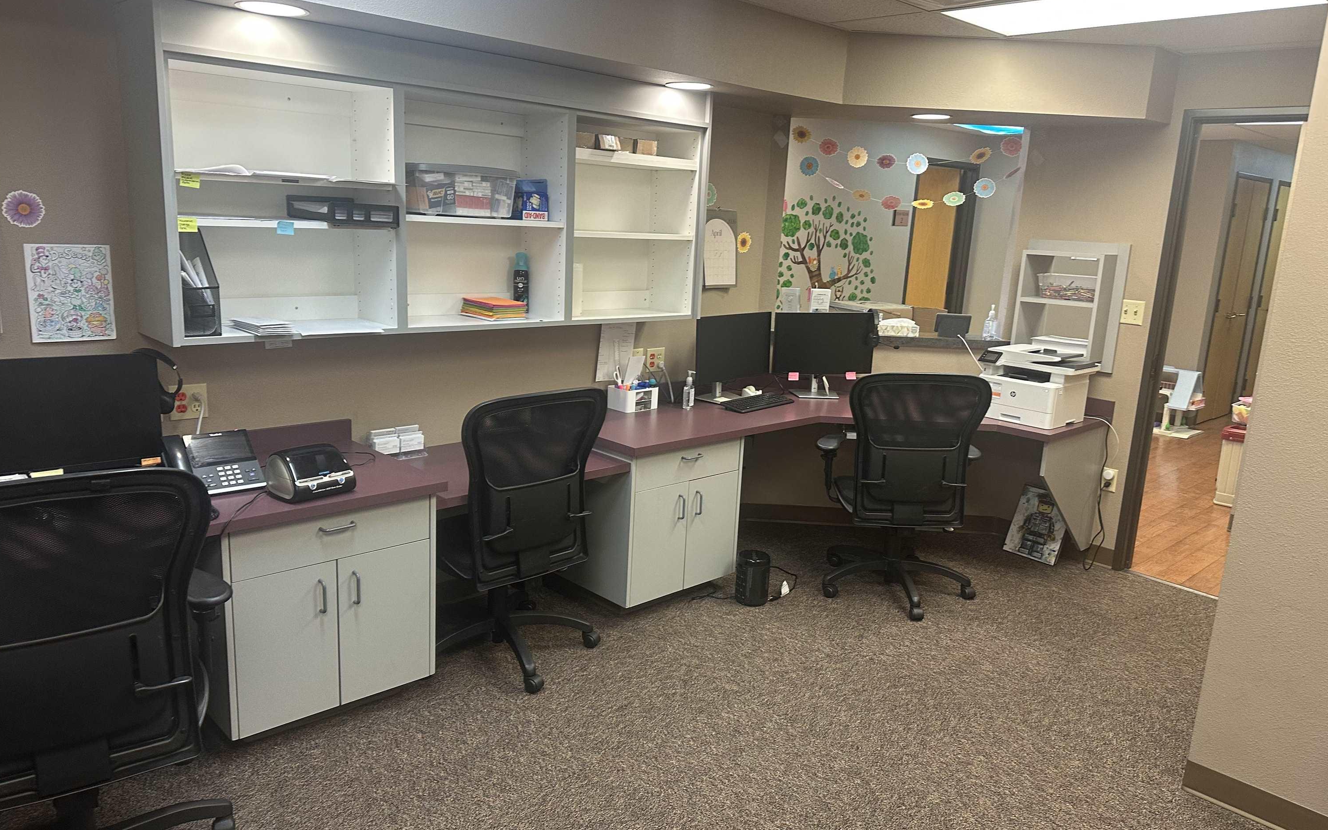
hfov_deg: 70.4
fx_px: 941
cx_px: 673
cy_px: 427
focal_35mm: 26
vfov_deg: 47.6
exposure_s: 1/60
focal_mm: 6.86
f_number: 1.78
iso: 200
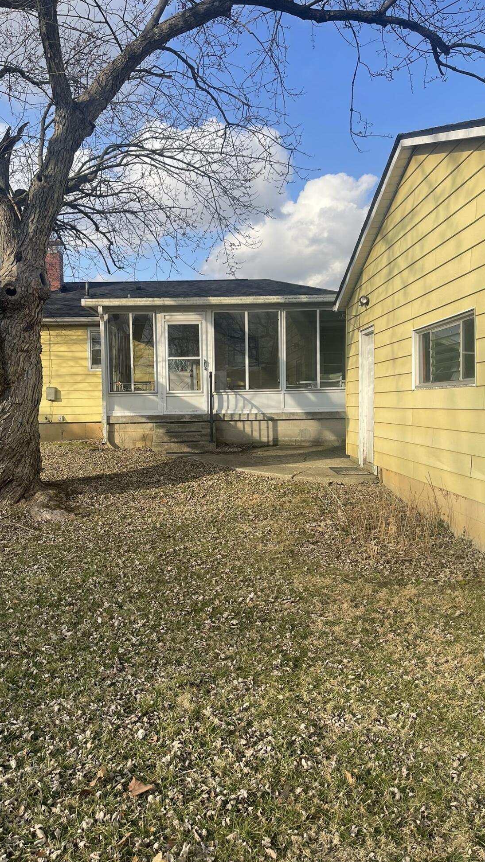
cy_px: 422
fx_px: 640
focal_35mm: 28
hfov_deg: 41.4
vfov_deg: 67.9
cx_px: 211
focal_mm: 5.1
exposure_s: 1/1976
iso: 32
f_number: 1.6
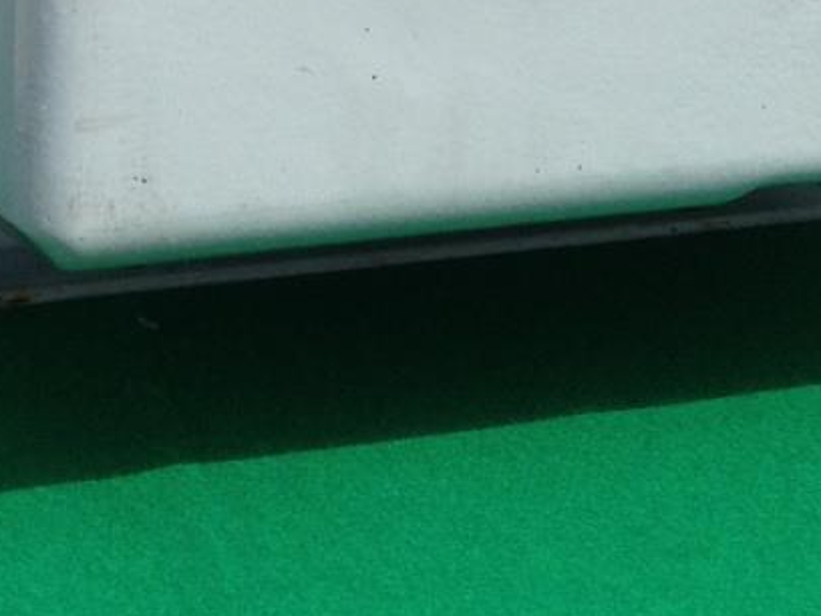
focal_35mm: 140
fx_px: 3320
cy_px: -463
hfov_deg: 13.8
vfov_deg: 10.1
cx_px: -78
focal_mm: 4.28
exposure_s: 1/1453
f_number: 2.4
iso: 50
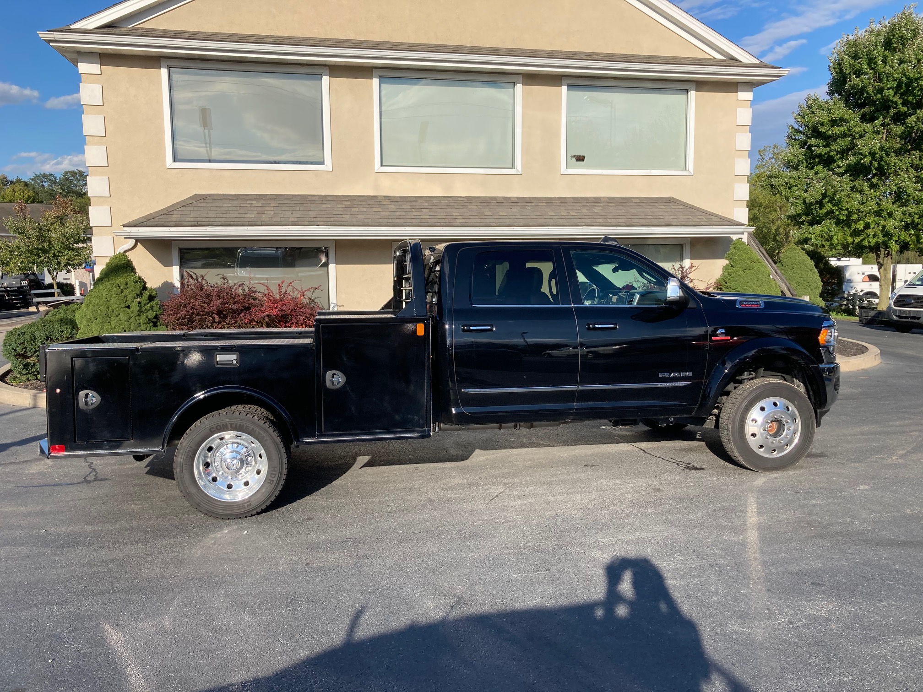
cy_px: 346
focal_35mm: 28
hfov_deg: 63.4
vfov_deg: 49.7
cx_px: 462
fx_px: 747
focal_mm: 3.99
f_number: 1.8
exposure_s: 1/2000
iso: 20
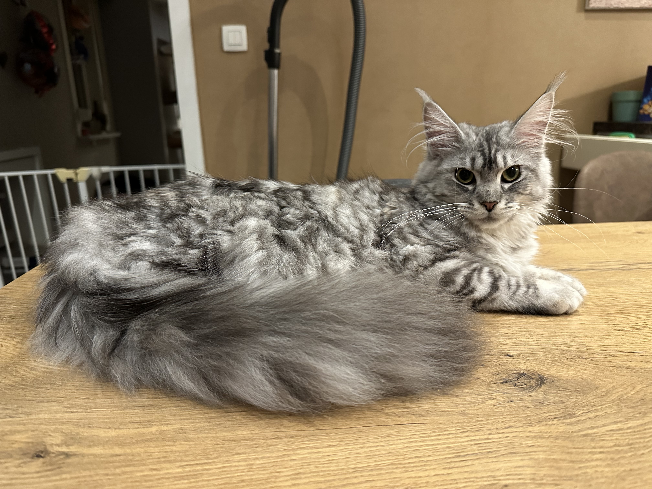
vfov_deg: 56.8
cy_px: 244
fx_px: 452
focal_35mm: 24
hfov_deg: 71.6
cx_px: 326
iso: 640
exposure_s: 1/33
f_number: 1.78
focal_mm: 6.86
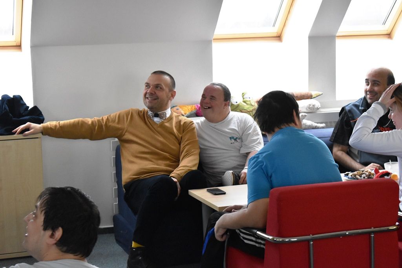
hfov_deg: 24.6
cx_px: 201
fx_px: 921
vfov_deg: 16.6
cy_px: 134
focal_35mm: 82
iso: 3200
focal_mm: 55
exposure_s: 1/100
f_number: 5.6
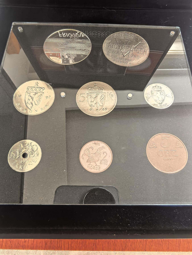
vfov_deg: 71.6
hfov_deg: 56.8
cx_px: 96
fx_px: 177
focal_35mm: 24
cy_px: 128
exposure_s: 1/50
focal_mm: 1.68
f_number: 2.2
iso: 160
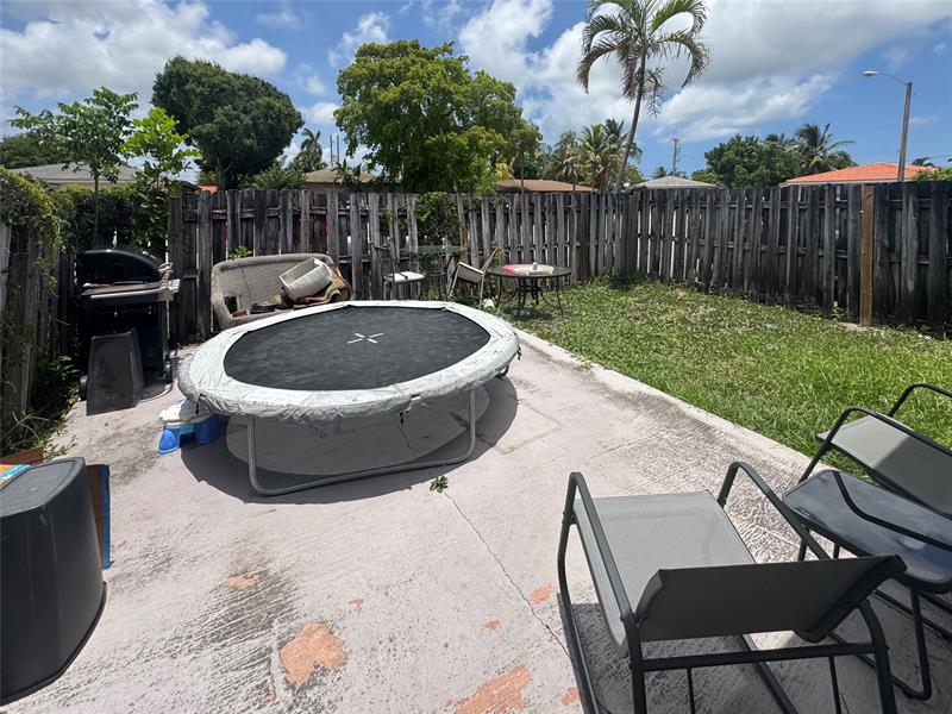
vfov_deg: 85.7
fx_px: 385
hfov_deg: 102.1
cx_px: 476
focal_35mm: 14
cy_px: 357
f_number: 2.2
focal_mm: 2.22
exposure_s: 1/2208
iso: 40
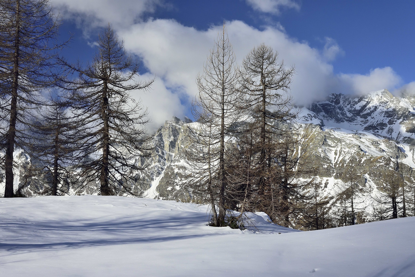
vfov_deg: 28.1
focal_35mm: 48
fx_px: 553
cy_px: 138
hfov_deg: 41.1
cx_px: 208
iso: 900
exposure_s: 1/1600
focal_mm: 32
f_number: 7.1
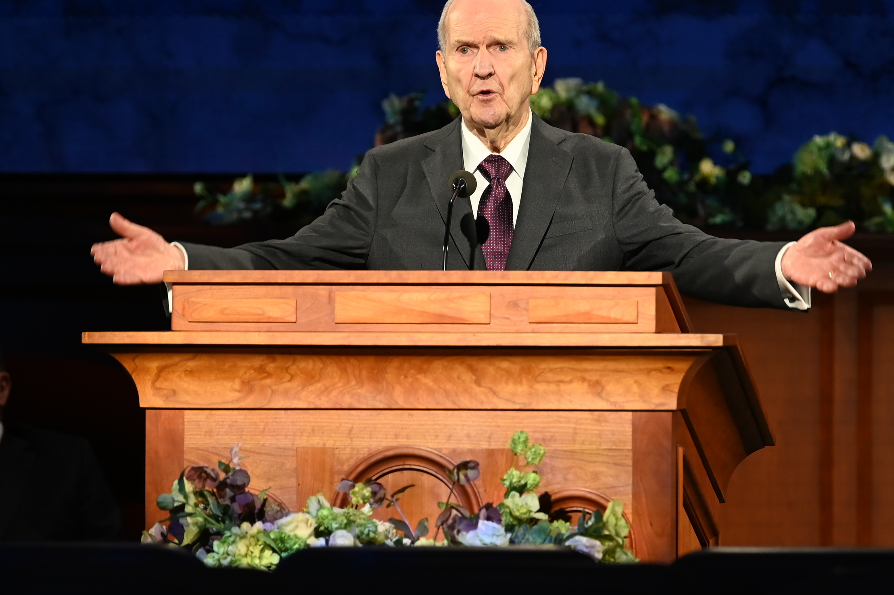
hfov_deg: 6.3
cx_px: 641
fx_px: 8118
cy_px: 349
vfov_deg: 4.2
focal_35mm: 327
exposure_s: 1/60
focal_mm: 160
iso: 800
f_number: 2.8
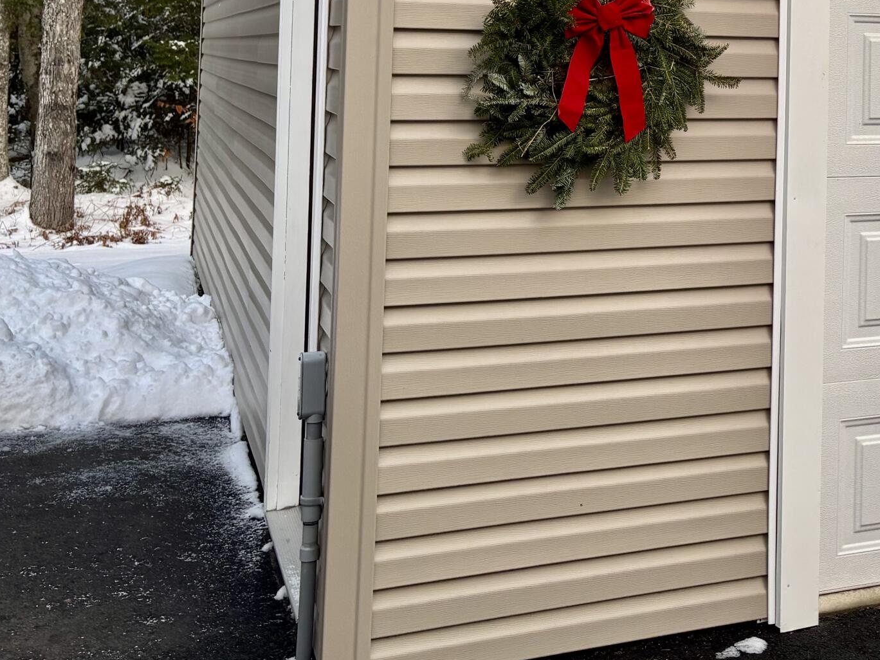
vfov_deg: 24.5
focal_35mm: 57
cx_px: 887
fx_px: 1449
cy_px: -5
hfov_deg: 31.2
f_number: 1.6
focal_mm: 5.96
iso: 40
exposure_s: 1/121
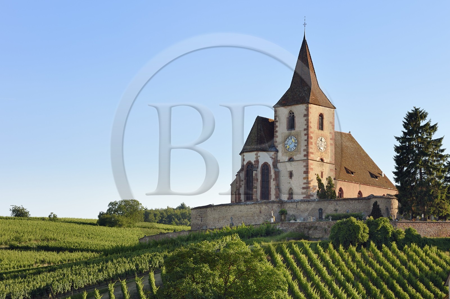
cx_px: 225
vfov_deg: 11.4
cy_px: 150
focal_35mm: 120
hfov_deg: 17.1
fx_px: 1499
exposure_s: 1/250
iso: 200
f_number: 9
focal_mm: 120
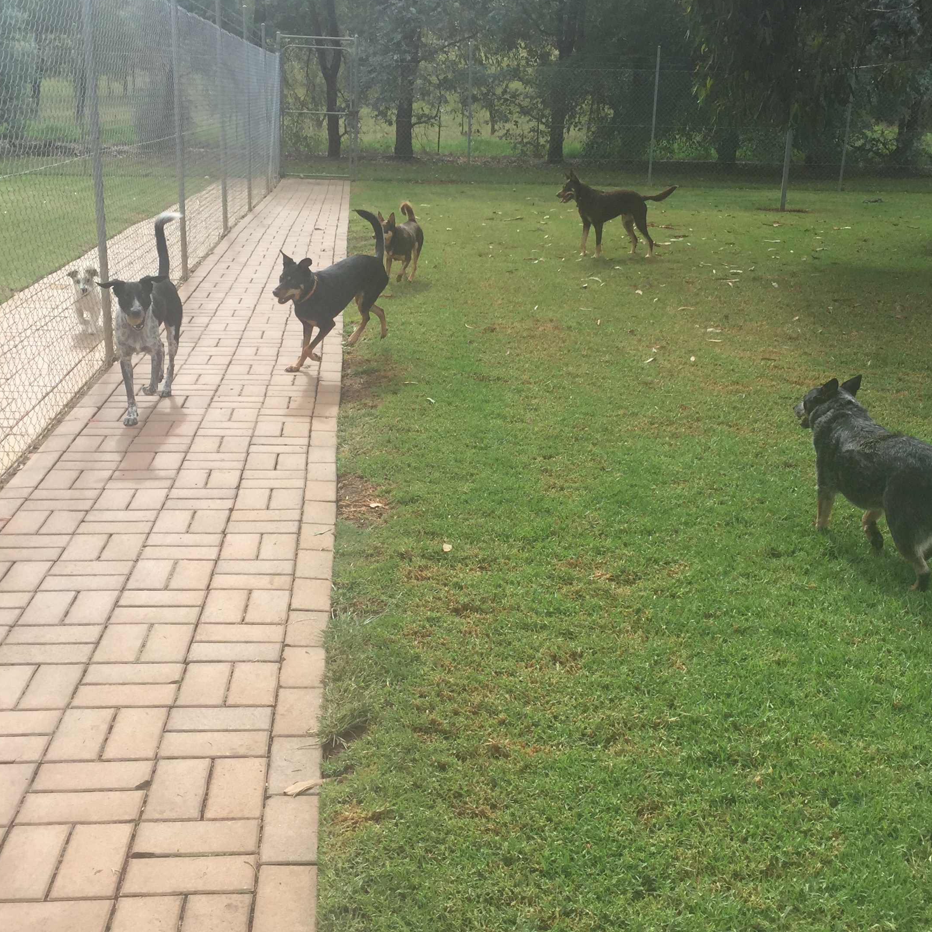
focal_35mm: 39
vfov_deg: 42.8
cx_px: 454
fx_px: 1188
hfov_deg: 42.8
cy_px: 477
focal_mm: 4.15
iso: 32
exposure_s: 1/1163
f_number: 2.2
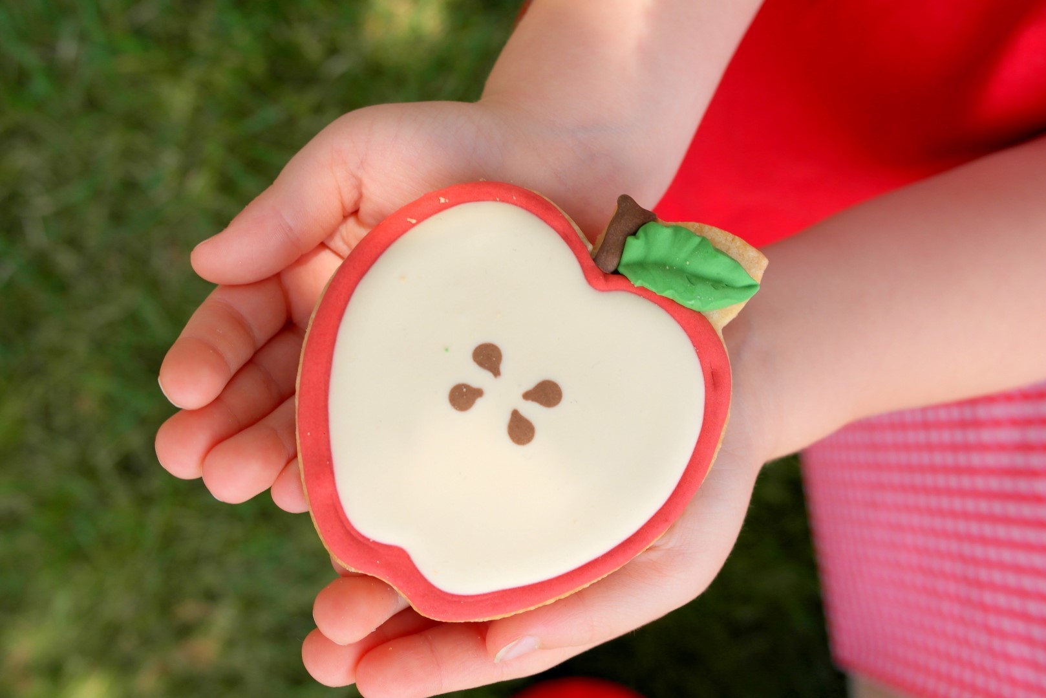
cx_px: 523
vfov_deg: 33.4
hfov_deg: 48.5
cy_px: 349
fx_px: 1162
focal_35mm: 40
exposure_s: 1/160
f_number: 5
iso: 100
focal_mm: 26
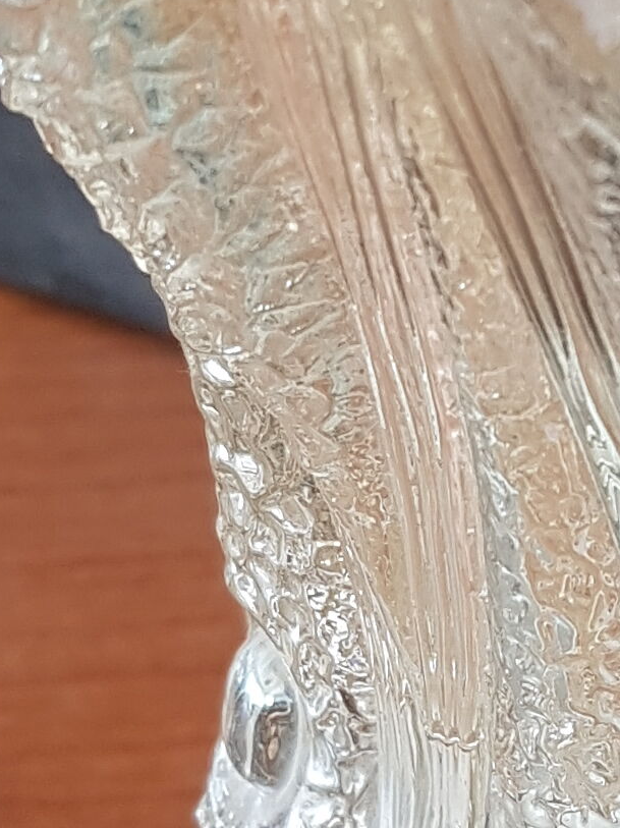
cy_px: 510
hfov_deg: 11.0
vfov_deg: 15.3
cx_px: 955
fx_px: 3083
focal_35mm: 129
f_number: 1.7
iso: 80
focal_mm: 4.2
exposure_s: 1/50
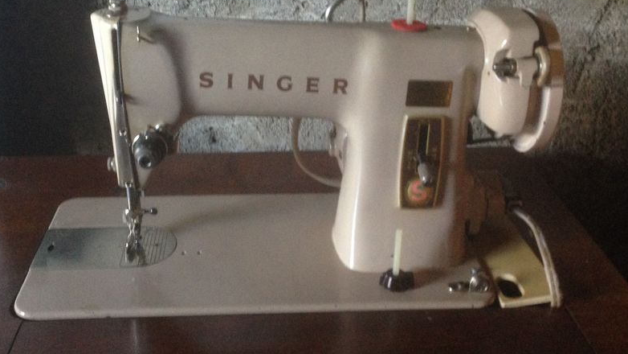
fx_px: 766
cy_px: 142
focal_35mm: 46
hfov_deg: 44.4
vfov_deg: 25.9
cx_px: 265
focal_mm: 4.12
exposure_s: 1/20
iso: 250
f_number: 2.4
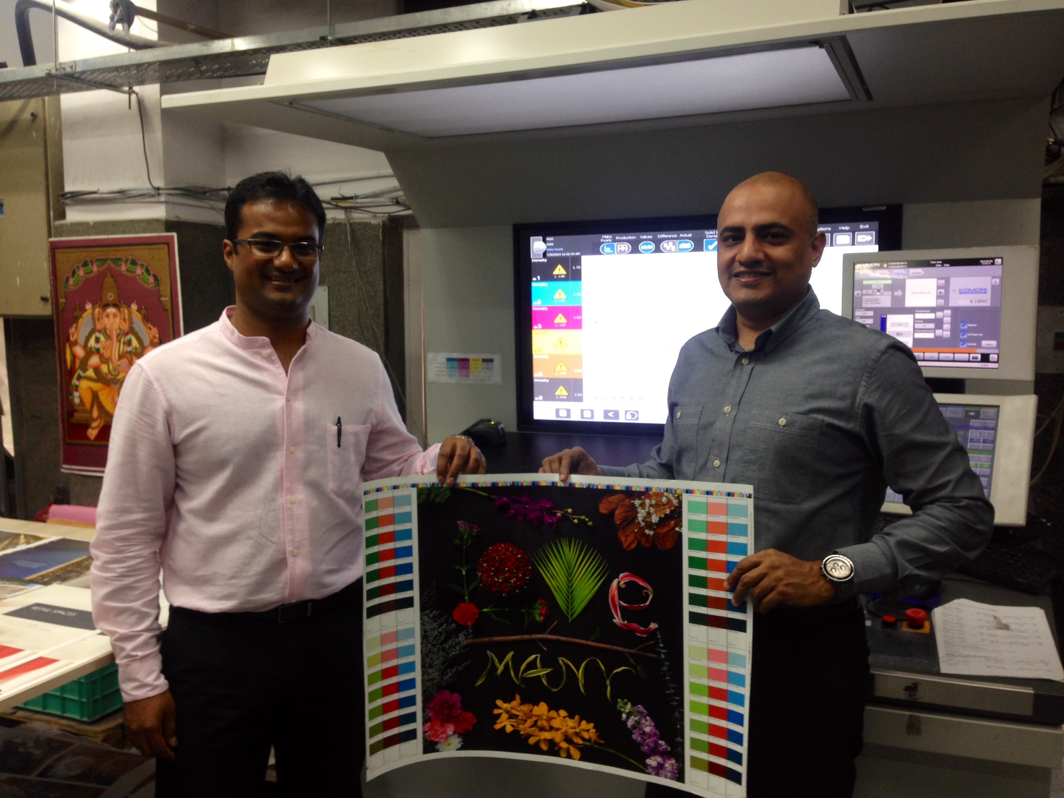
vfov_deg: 42.9
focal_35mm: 33
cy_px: 399
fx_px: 1014
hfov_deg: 55.4
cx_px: 532
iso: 64
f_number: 2.4
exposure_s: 1/20
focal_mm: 4.12
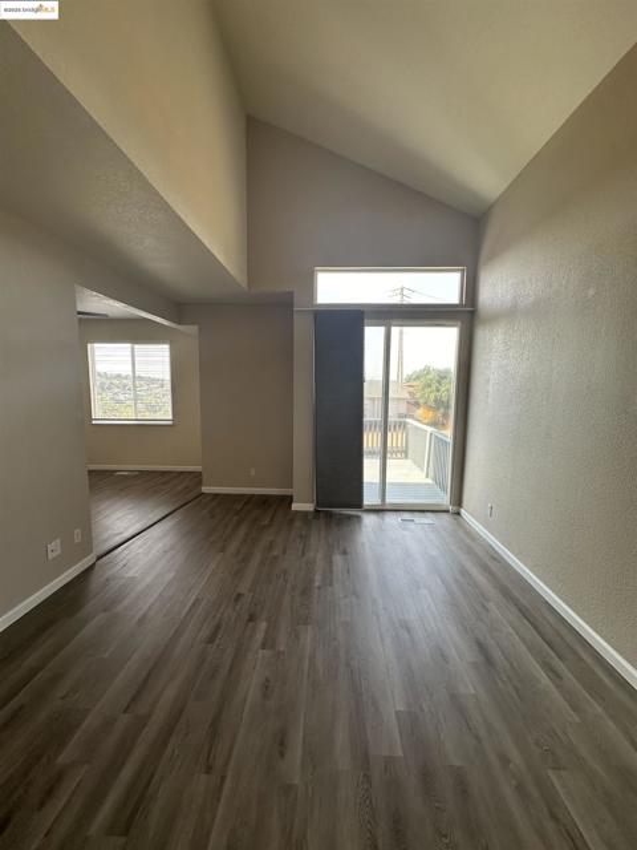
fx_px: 344
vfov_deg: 102.1
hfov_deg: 85.7
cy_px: 425
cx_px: 318
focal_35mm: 14
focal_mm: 2.22
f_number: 2.2
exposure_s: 1/137
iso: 40
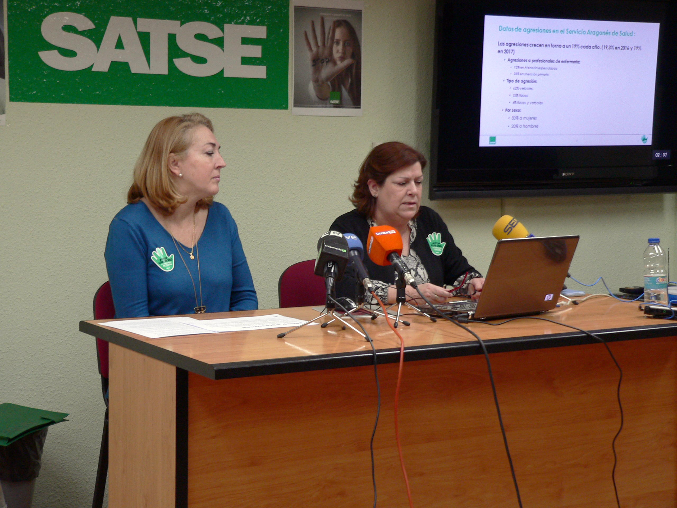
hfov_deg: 30.7
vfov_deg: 23.3
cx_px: 338
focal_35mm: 63
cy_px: 254
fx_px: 1232
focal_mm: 10.5
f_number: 2.8
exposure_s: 1/30
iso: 100
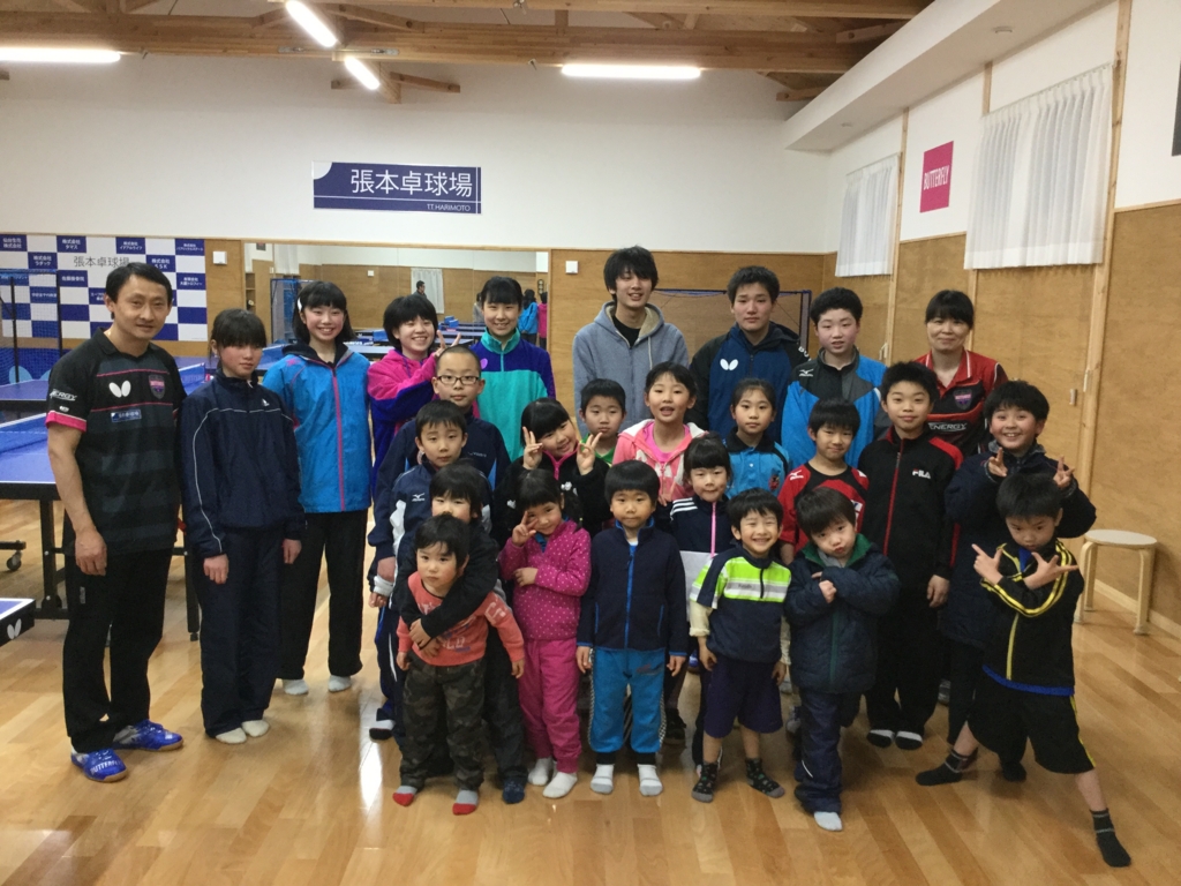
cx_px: 590
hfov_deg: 58.4
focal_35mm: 31
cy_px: 443
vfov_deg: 45.4
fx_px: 1058
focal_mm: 3.3
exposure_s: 1/30
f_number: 2.4
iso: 80
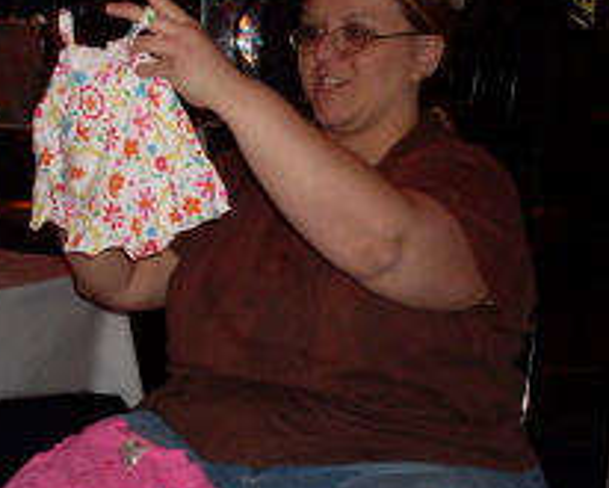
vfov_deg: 19.0
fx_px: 1461
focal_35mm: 81
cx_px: 192
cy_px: 220
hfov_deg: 23.4
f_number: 2.8
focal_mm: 6.3
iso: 100
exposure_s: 1/45
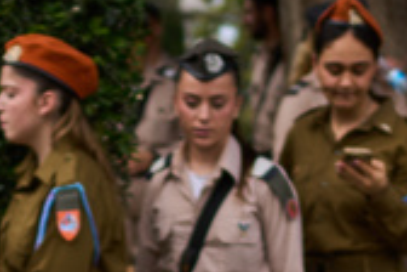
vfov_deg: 8.9
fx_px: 1650
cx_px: 121
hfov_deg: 14.0
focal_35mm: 146
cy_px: 544
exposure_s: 1/2000
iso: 50
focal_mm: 24
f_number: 1.4
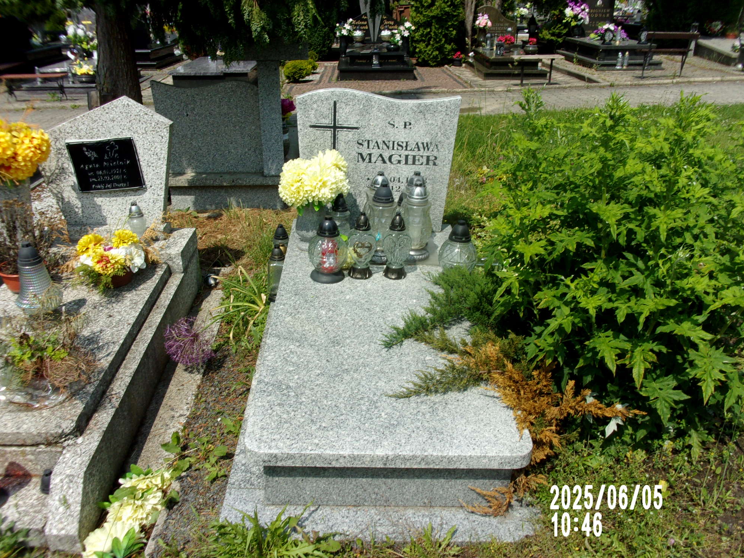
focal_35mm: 29
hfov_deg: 61.6
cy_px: 286
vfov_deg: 48.2
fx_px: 623
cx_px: 384
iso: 80
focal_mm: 5.1
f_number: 10.8
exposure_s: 1/110
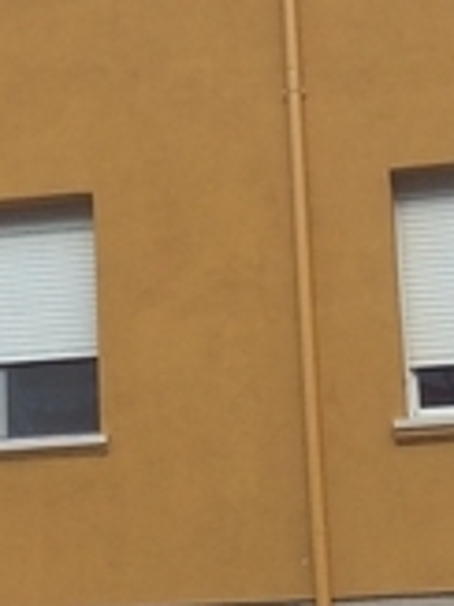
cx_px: 24
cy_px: 48
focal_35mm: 162
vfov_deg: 12.1
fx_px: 2837
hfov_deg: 9.1
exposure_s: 1/302
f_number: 2.4
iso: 32
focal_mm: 3.3
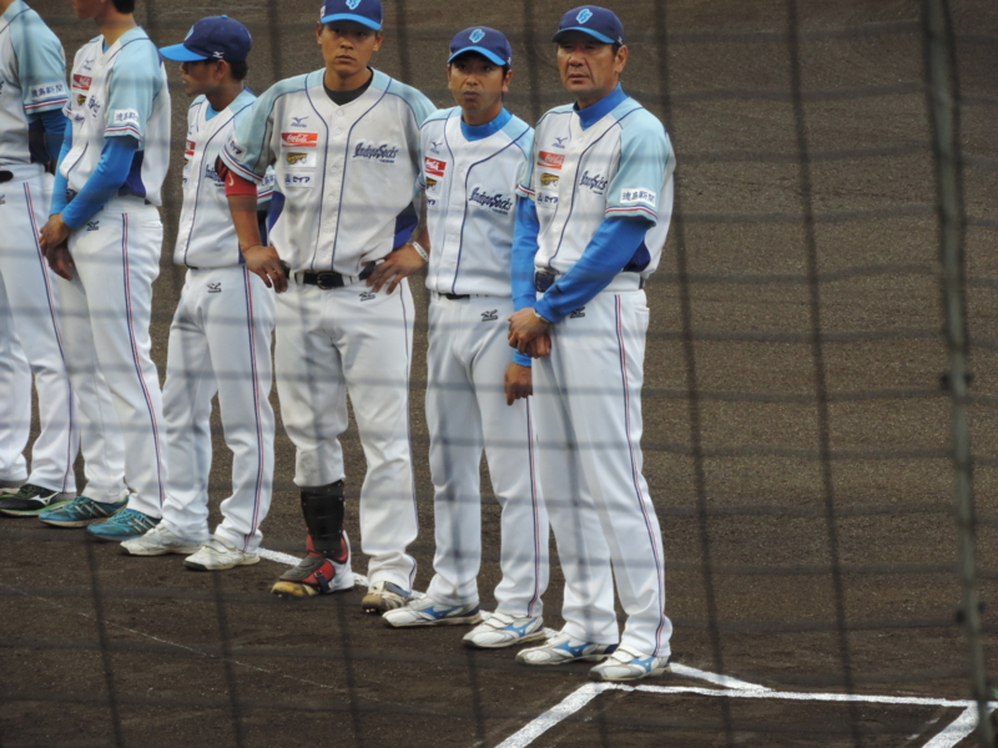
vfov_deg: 4.2
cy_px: 374
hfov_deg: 5.7
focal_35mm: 350
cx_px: 499
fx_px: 10091
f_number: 4.8
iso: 400
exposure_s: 1/80
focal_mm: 62.4
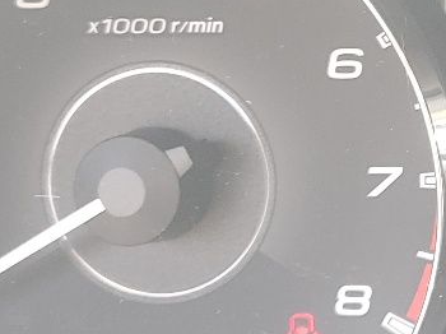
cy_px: 38
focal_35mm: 119
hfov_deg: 14.7
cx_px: 773
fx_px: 1532
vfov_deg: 12.4
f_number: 1.5
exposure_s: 1/60.2
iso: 54
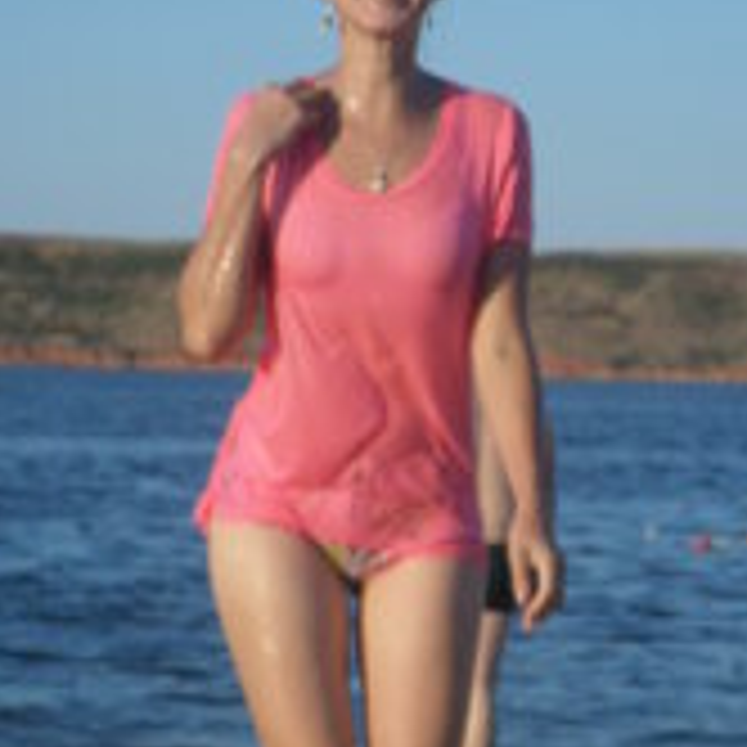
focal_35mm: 203
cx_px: 430
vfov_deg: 8.6
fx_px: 4956
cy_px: 459
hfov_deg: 8.6
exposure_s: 1/250
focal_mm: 19.8
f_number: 5.7
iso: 80
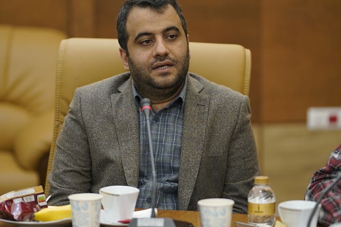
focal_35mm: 164
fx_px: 1552
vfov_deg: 8.4
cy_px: 102
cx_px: 158
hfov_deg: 12.5
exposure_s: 1/100
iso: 1250
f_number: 2.8
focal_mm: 134
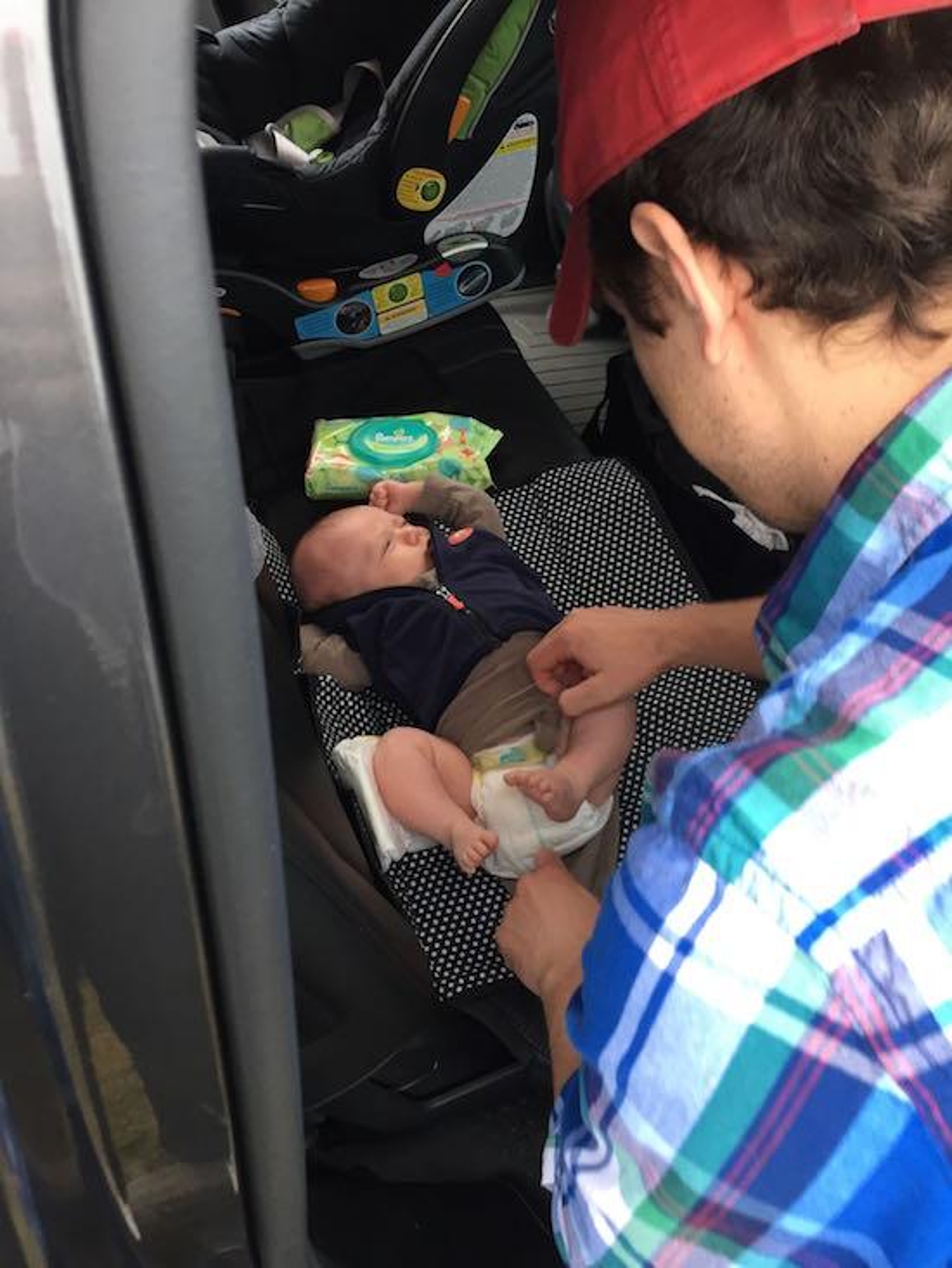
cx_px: 476
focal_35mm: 29
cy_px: 634
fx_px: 1063
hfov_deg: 48.2
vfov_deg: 61.7
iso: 64
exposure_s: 1/30
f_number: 2.2
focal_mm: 4.15
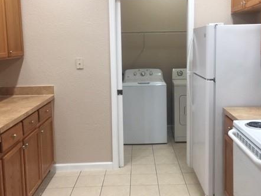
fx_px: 317
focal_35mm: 42
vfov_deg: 34.2
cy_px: 79
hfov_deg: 44.7
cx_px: 151
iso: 40
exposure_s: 1/15
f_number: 2.2
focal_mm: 4.15
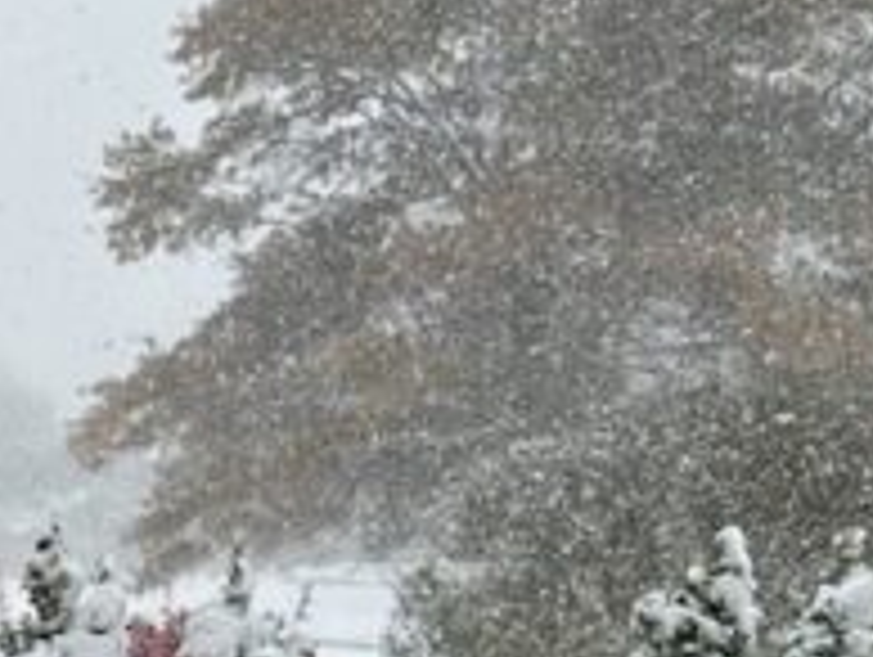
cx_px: -612
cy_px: 837
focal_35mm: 105
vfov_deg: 13.6
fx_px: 2651
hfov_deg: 16.3
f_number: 1.78
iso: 80
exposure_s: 1/1988
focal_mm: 6.86
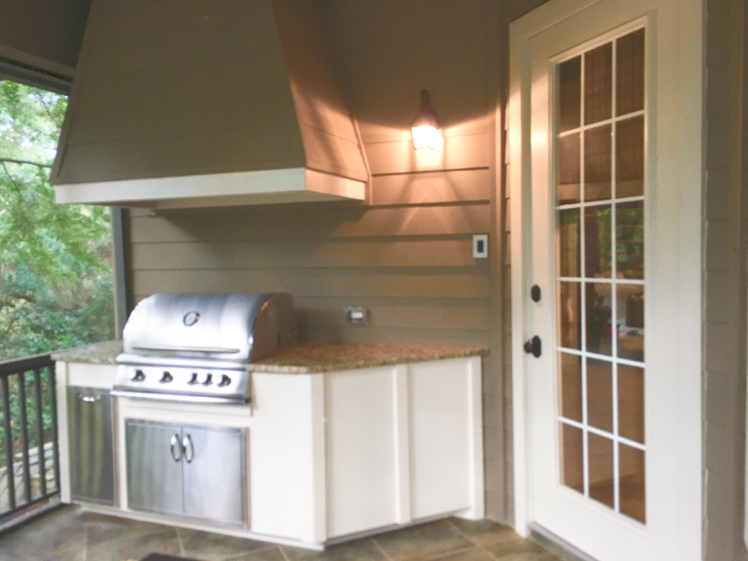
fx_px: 627
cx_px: 374
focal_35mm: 29
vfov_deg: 48.2
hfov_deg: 61.7
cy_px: 280
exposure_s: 1/15
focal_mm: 4.15
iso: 32
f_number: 2.2
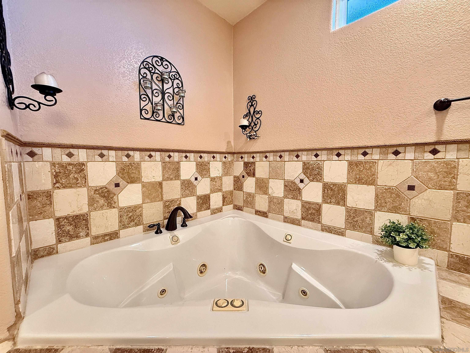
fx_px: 190
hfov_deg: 102.1
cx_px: 235
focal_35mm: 14
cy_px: 176
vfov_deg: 85.7
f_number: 2.2
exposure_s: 1/60
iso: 320
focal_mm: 2.22
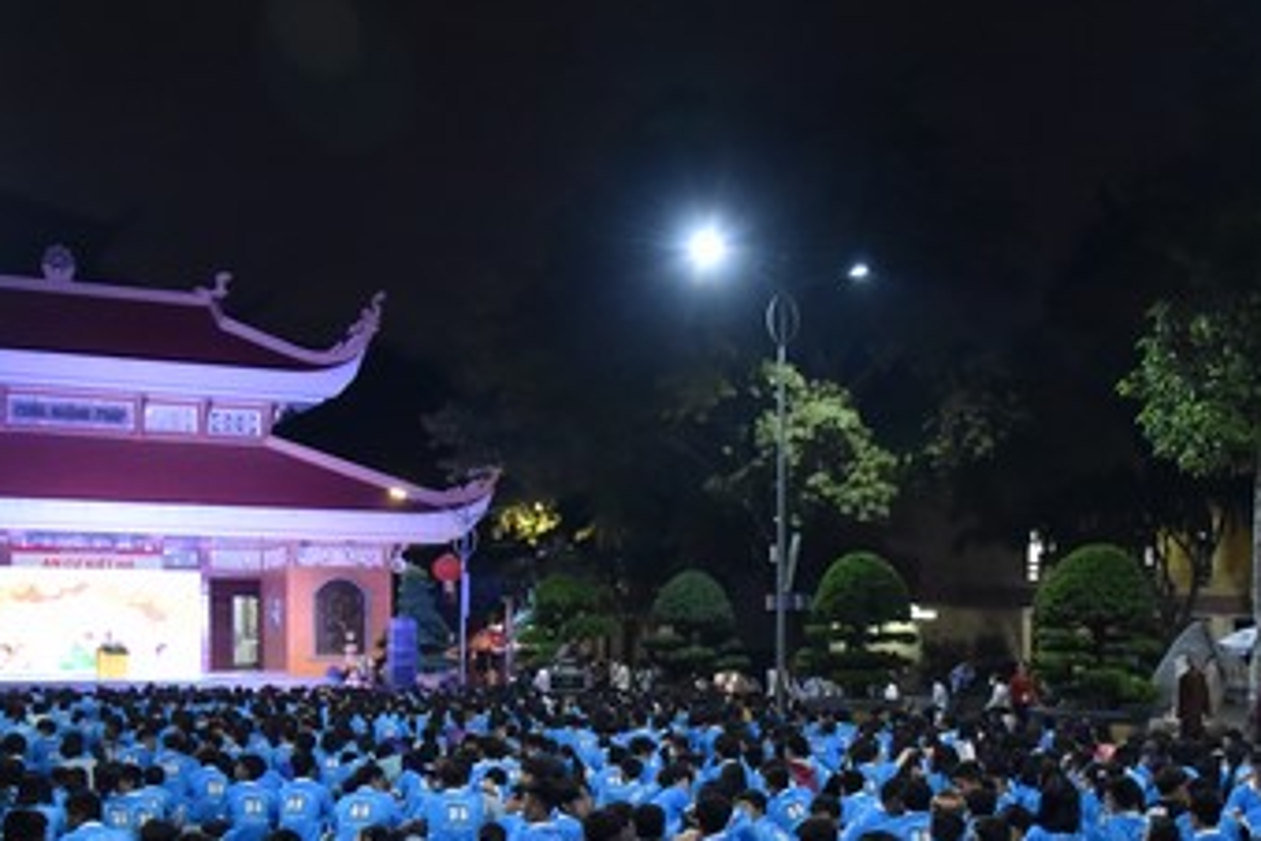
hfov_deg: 42.4
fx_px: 1611
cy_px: 741
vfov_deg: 28.2
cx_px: 792
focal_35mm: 46
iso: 4000
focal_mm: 24
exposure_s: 1/125
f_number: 4.5
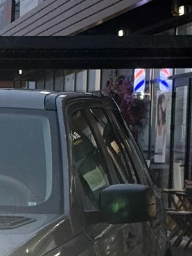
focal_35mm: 173
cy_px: 243
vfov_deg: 11.3
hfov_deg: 8.3
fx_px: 1281
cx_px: -126
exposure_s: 1/100
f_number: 1.78
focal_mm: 6.76
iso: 125
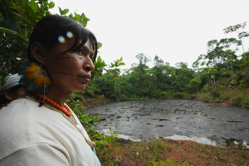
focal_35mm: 16
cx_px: 124
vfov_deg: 73.8
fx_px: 111
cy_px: 83
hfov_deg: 96.7
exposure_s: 1/200
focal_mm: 16
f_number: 18
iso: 1600
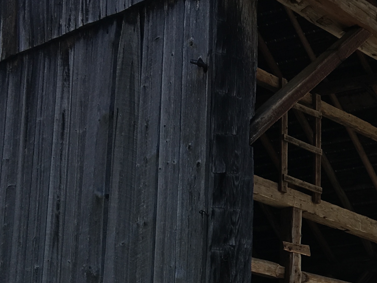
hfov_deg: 21.2
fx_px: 904
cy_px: 307
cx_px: 497
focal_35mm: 83
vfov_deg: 17.2
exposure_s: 1/916
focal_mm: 4.15
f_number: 2.2
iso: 25
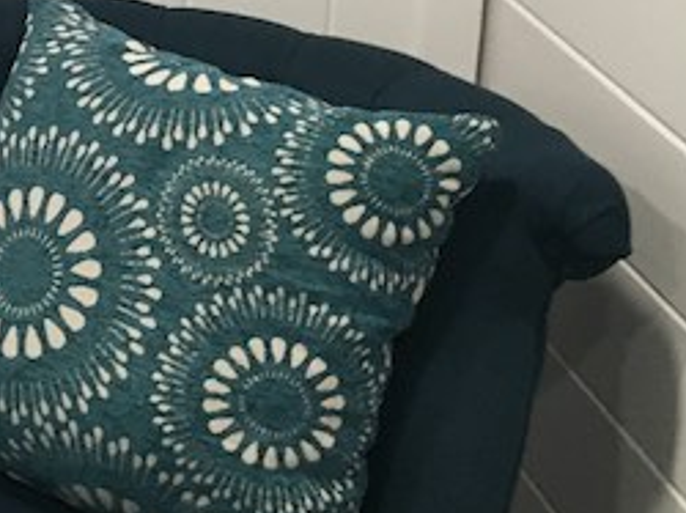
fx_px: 2356
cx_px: -554
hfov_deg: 14.5
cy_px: -332
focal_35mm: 119
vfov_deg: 11.7
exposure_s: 1/30
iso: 80
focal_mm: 4.15
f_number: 2.2
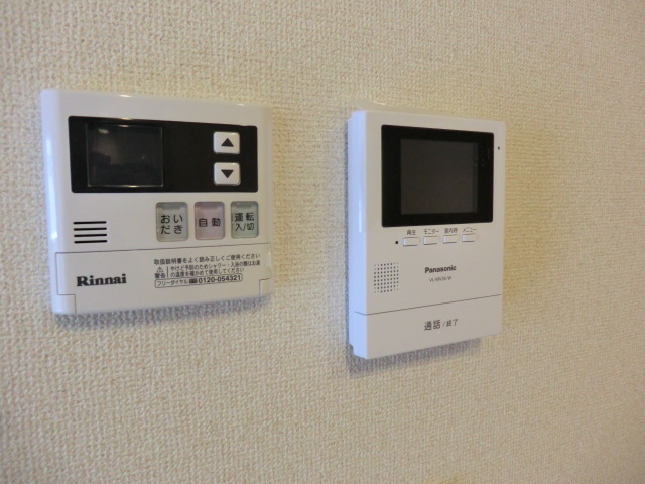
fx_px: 447
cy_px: 242
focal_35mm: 24
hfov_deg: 71.6
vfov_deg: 56.8
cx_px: 322
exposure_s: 1/60
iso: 250
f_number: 3.2
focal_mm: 4.3
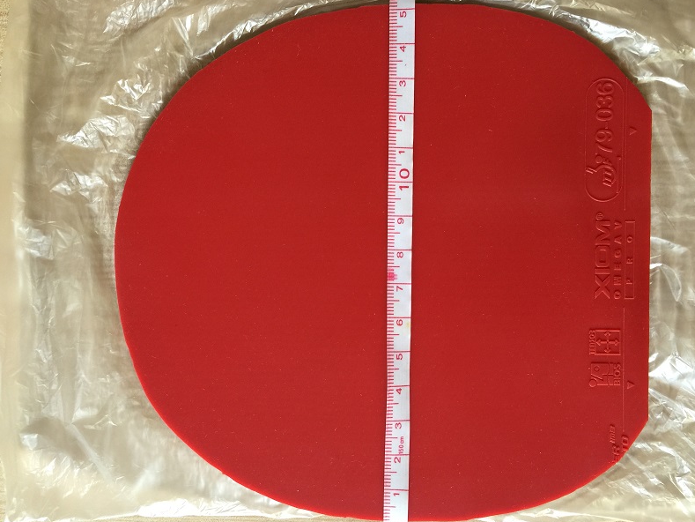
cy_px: 260
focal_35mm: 30
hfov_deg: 59.9
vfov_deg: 46.8
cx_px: 359
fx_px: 602
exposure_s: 1/15
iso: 40
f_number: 2.2
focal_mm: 4.15
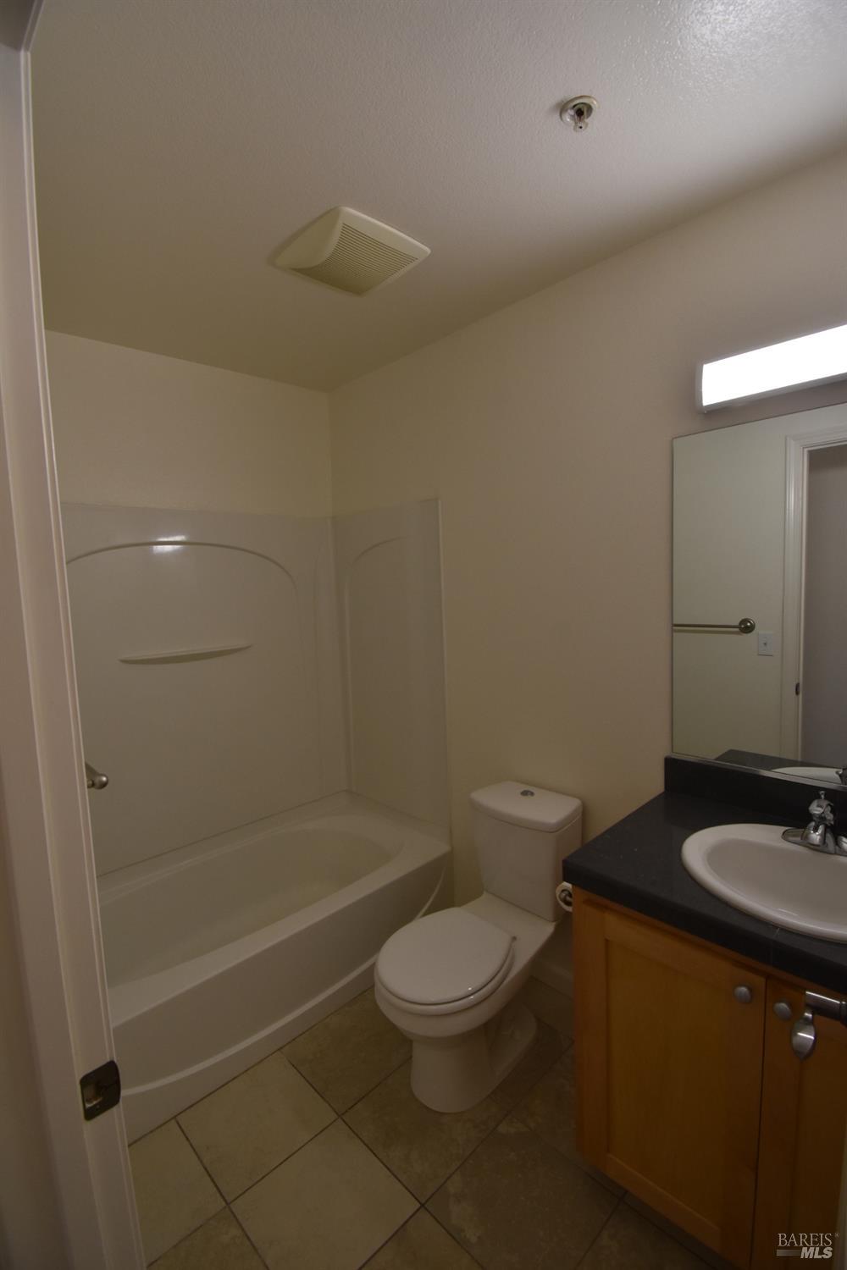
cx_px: 424
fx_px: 529
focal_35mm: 15
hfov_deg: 77.3
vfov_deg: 100.4
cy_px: 635
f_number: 7.1
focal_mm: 10
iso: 800
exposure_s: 1/200
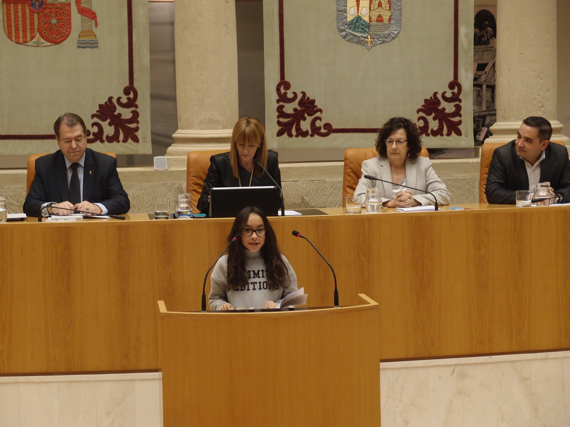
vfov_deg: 17.6
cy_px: 214
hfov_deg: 23.3
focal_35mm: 84
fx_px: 1383
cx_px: 285
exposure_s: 1/50
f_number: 2.4
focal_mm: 18.15
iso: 200
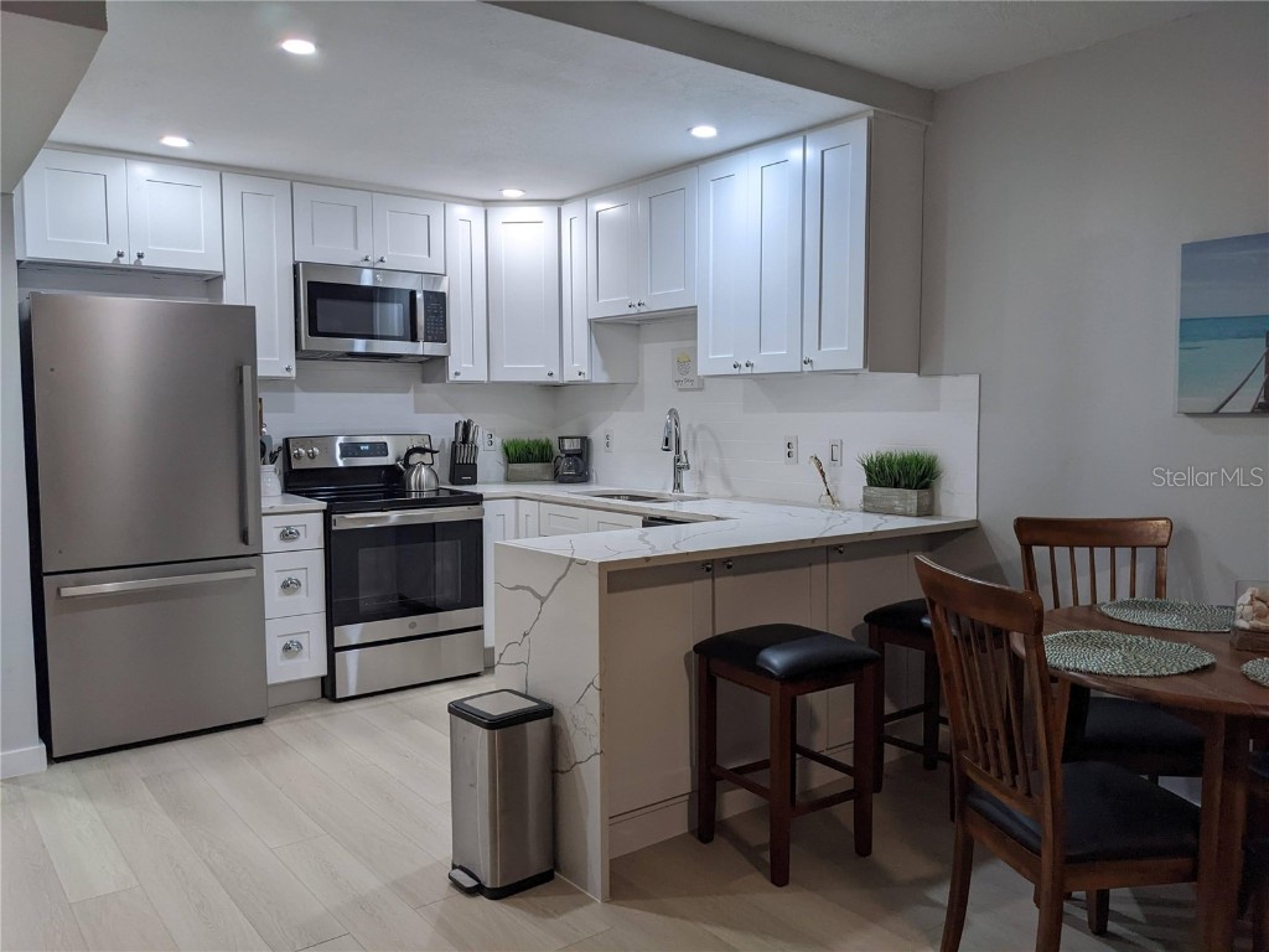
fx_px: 990
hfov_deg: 65.3
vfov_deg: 51.4
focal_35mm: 27
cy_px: 476
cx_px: 634
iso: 93
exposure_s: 1/120
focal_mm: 4.38
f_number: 1.73
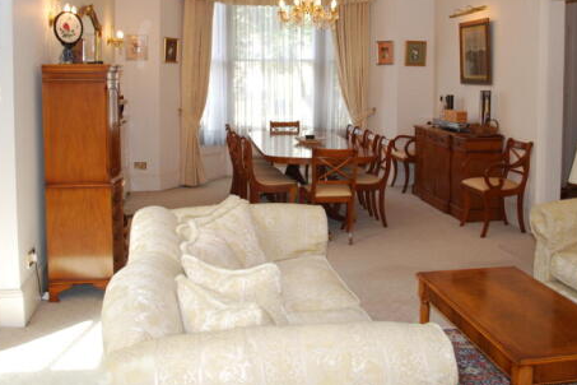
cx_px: 315
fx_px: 625
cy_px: 110
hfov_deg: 49.5
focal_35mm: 39
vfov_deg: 33.7
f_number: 3.5
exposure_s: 1/60
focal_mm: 18
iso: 200
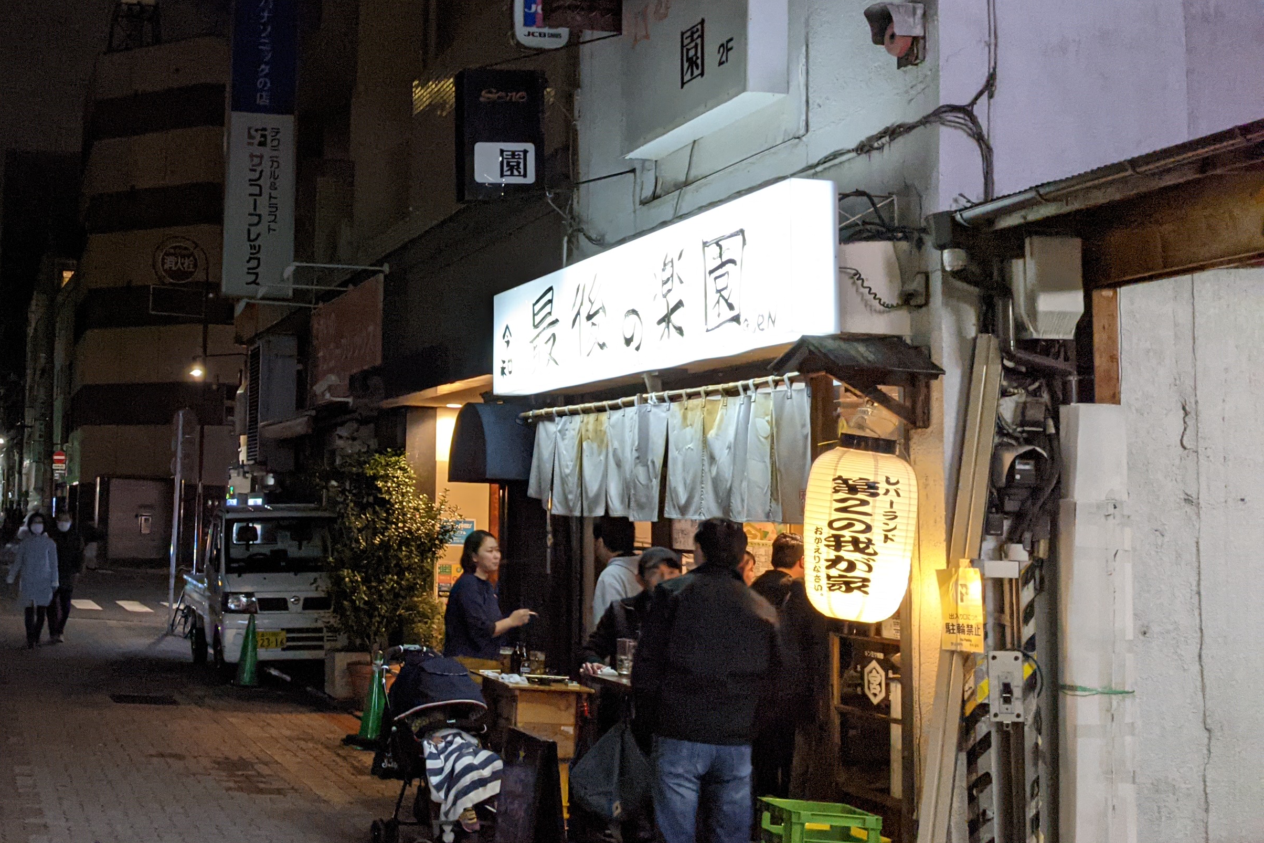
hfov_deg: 39.8
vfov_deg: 28.6
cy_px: 338
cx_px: 207
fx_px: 1650
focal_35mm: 47
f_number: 1.73
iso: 680
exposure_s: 1/100
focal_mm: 4.38
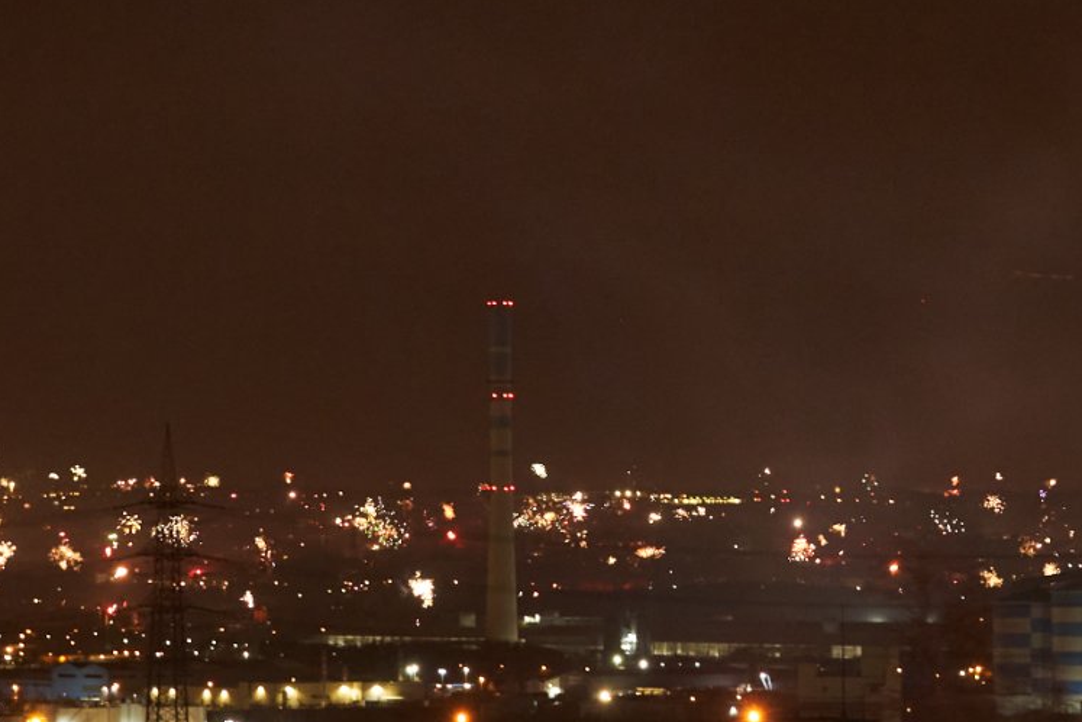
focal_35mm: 240
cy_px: 91
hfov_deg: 8.6
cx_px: 898
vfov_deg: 5.7
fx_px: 7213
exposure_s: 1/6
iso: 1600
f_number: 4
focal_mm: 70
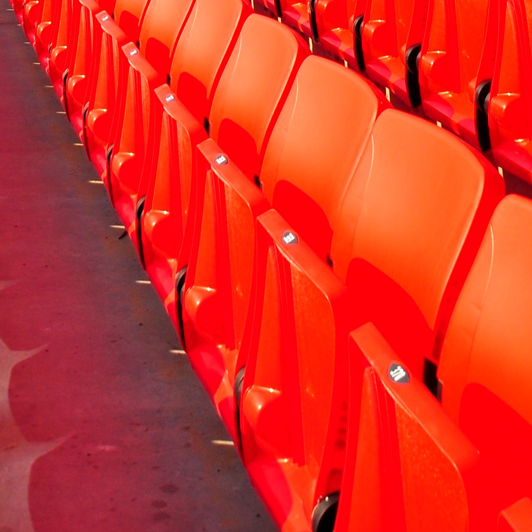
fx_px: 1513
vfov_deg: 16.3
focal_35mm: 87
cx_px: 239
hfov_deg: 19.9
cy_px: -465
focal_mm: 18
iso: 200
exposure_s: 1/400
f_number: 10
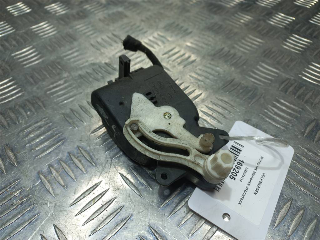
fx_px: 231
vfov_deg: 54.9
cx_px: 160
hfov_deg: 69.4
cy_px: 120
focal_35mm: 25
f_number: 1.8
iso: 32
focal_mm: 4.6
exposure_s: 1/100
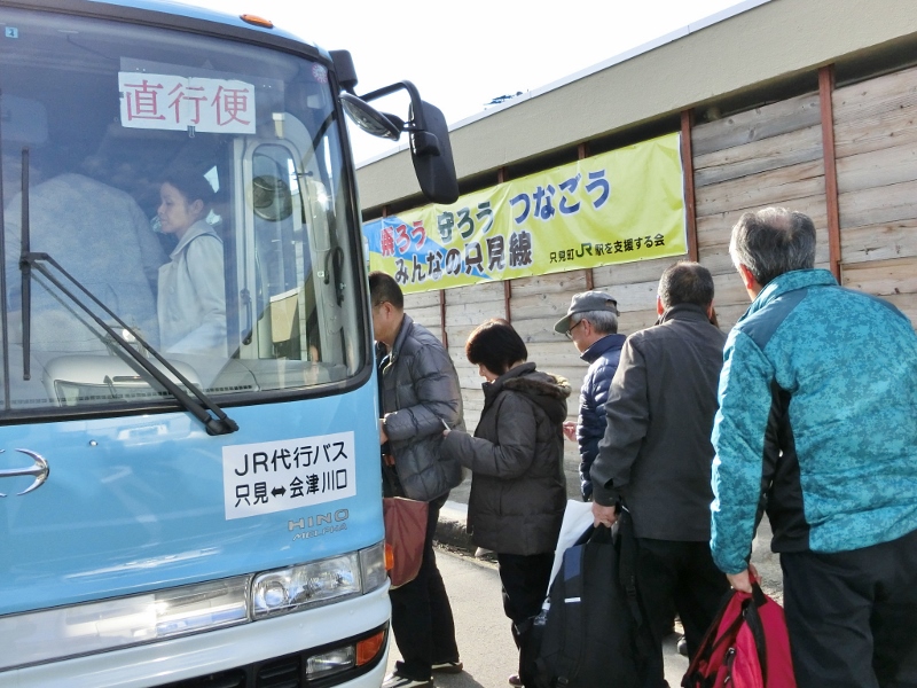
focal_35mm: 34
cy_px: 344
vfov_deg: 41.8
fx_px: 901
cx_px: 458
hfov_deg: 54.0
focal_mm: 6
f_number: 3.9
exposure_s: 1/1000
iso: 250
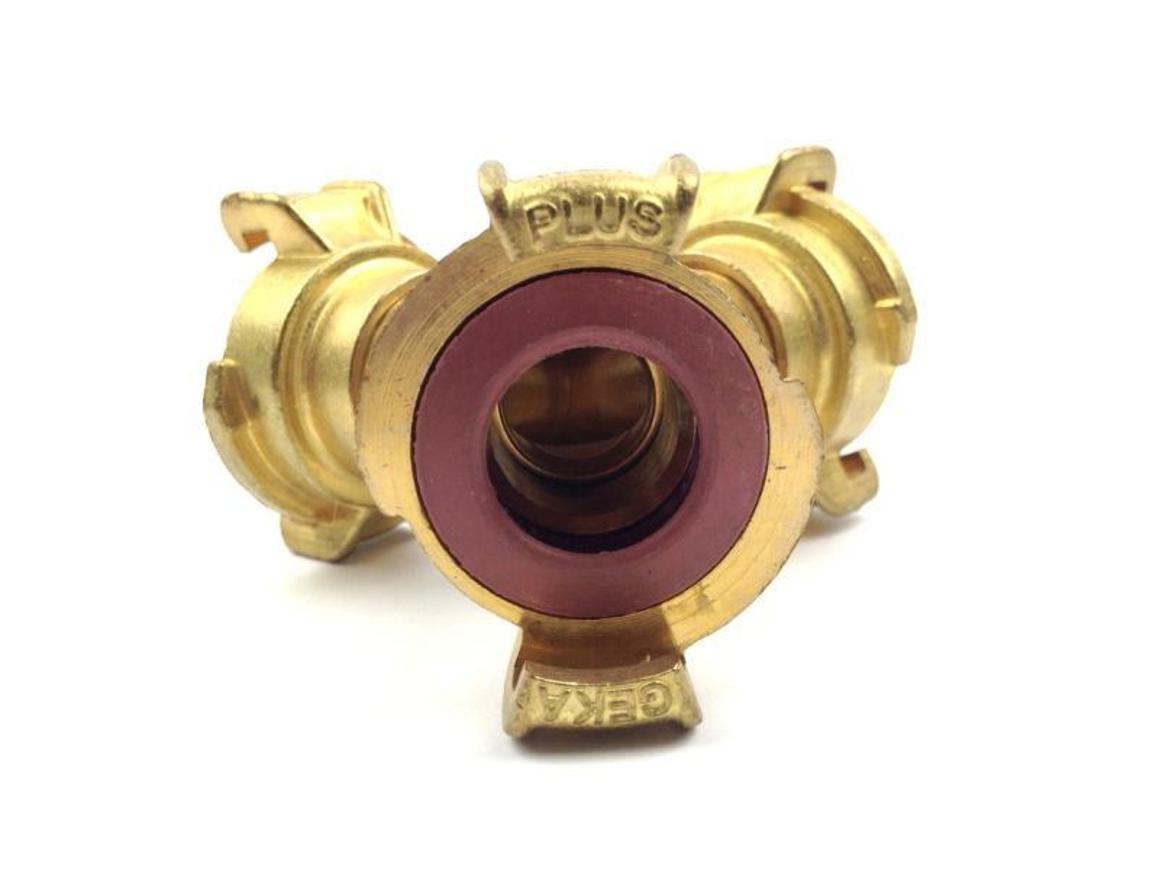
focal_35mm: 33
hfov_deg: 55.4
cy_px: 434
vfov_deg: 42.9
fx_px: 1105
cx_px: 580
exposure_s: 1/156
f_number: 2.4
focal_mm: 4.12
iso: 50
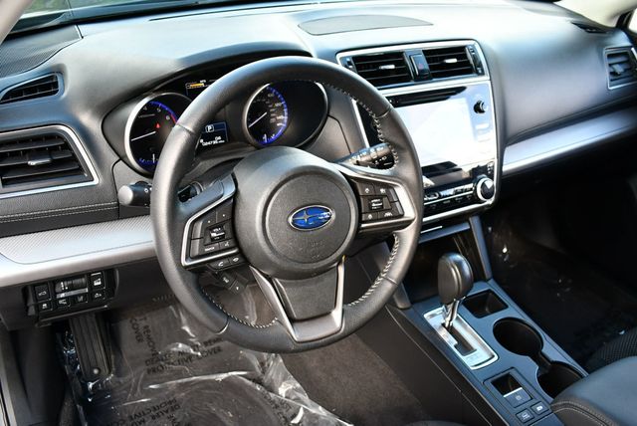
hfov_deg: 53.1
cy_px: 213
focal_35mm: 36
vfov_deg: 36.9
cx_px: 318
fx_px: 638
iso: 720
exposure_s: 1/250
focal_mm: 18
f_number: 3.5
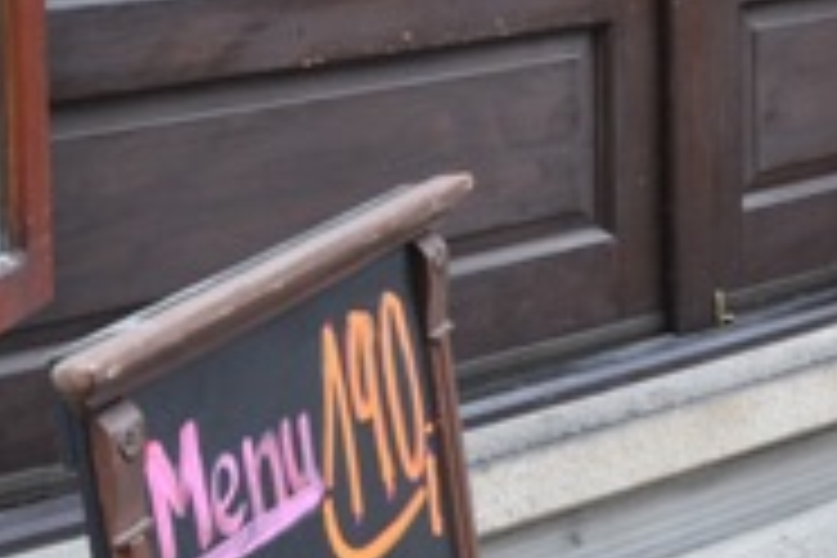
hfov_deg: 19.8
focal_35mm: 103
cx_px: 558
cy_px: -367
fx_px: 2395
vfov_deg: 12.4
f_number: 8
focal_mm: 20
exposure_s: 1/60
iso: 200
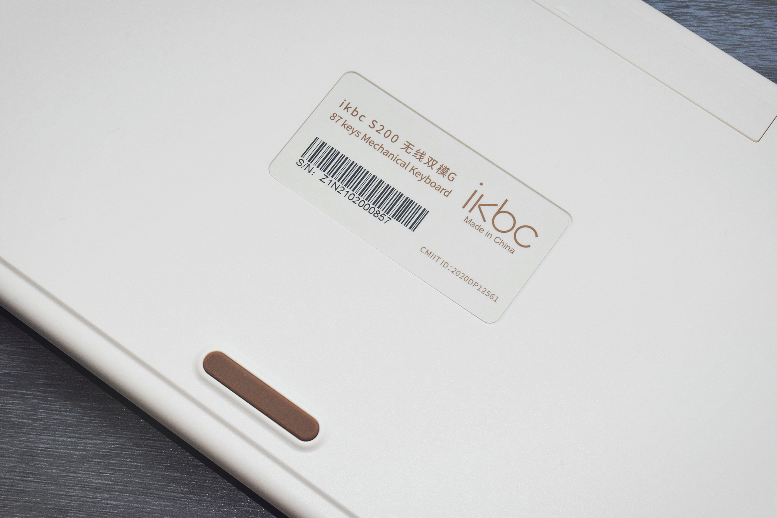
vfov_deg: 16.6
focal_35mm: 82
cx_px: 388
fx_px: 1780
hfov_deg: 24.6
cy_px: 259
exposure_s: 1/200
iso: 3200
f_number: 18
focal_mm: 55
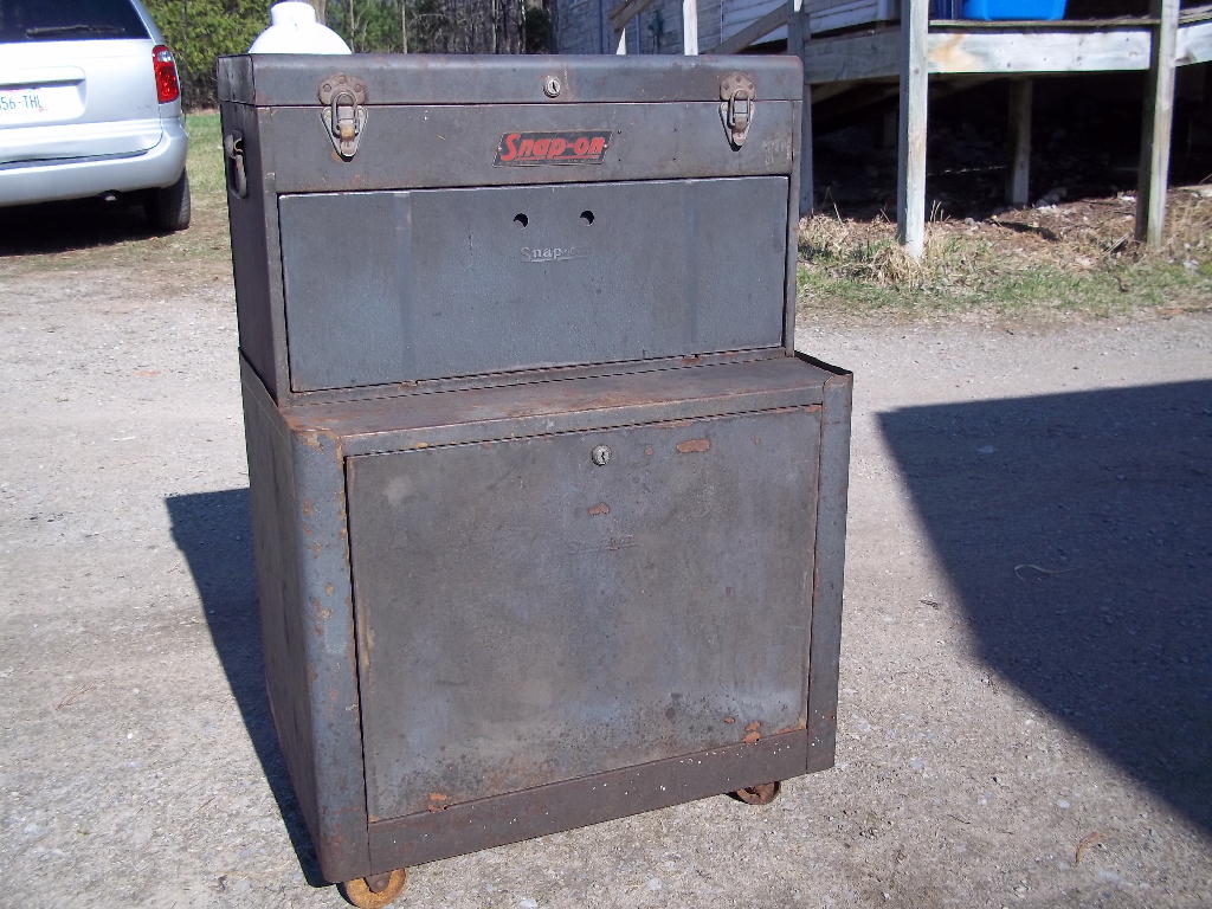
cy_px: 454
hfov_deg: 51.4
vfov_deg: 39.7
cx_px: 606
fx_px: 1260
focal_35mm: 36
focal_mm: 6.5
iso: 80
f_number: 8
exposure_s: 1/160
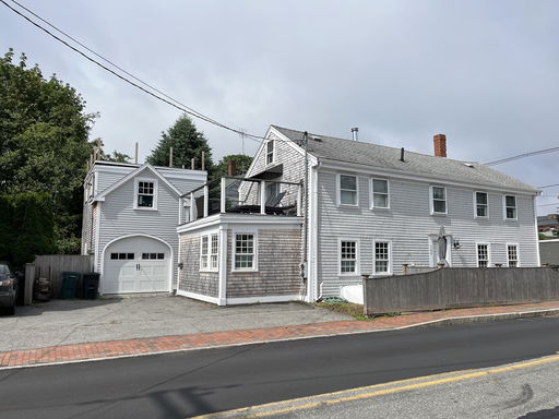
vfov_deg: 53.1
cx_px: 280
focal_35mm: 26
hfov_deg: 67.3
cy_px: 210
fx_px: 420
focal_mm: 5.1
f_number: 1.6
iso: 50
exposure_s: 1/6897
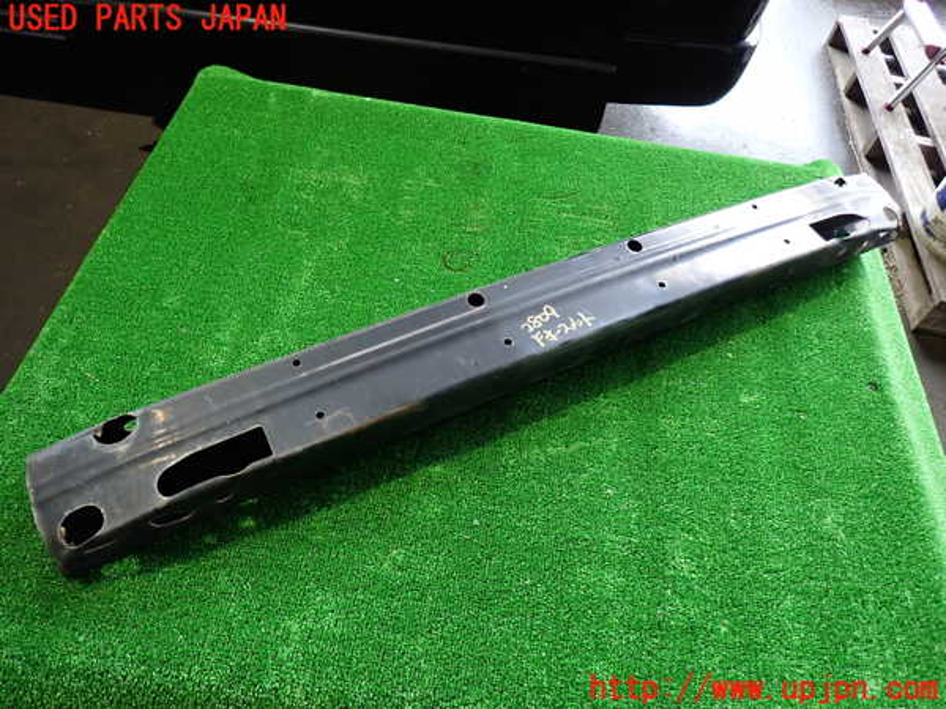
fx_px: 683
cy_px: 354
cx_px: 473
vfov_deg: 54.9
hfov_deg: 69.4
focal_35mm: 25
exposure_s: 1/30
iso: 320
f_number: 2
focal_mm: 4.5
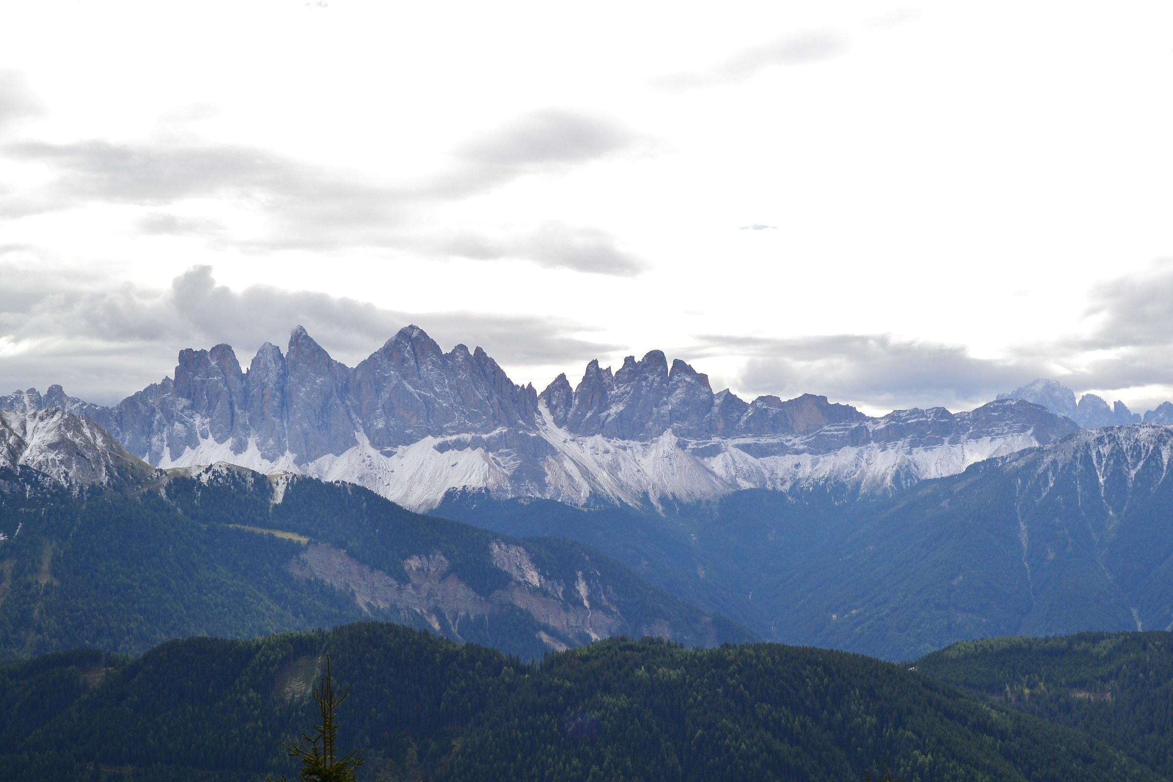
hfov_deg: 41.1
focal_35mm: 48
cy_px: 391
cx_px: 586
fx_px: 1564
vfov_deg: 28.1
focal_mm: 32
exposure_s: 1/500
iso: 400
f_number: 11
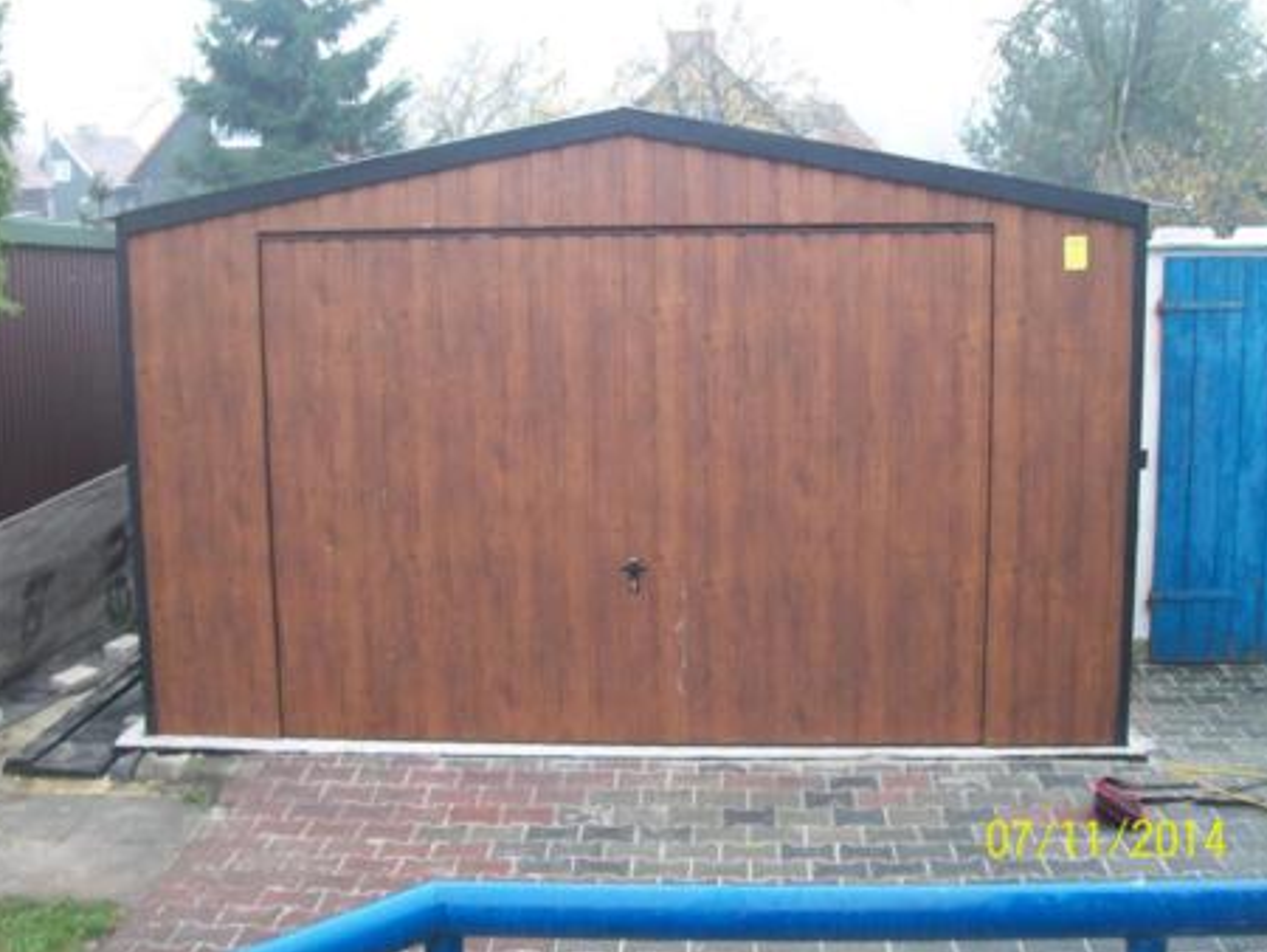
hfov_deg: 46.7
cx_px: 594
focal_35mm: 40
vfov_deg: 36.0
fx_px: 1465
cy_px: 430
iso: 160
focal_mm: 6
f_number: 2.7
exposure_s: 1/50
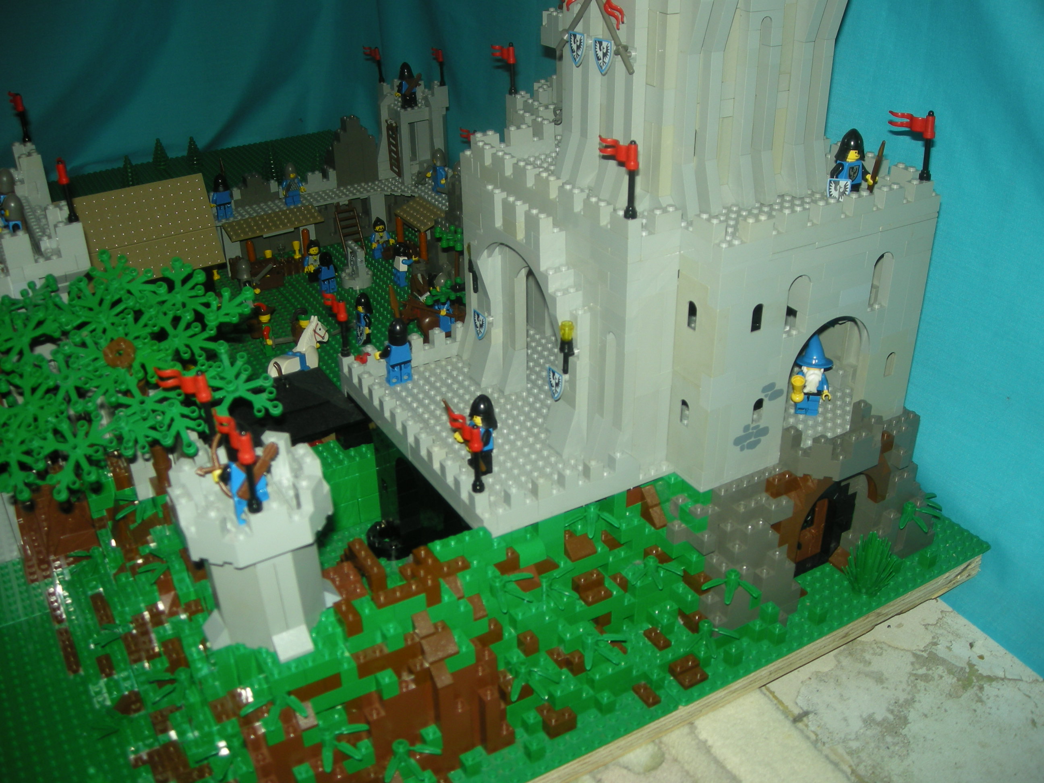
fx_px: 1056
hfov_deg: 52.6
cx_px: 522
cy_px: 392
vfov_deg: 40.7
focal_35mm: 35
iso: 50
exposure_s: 1/60
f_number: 2.8
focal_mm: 5.7
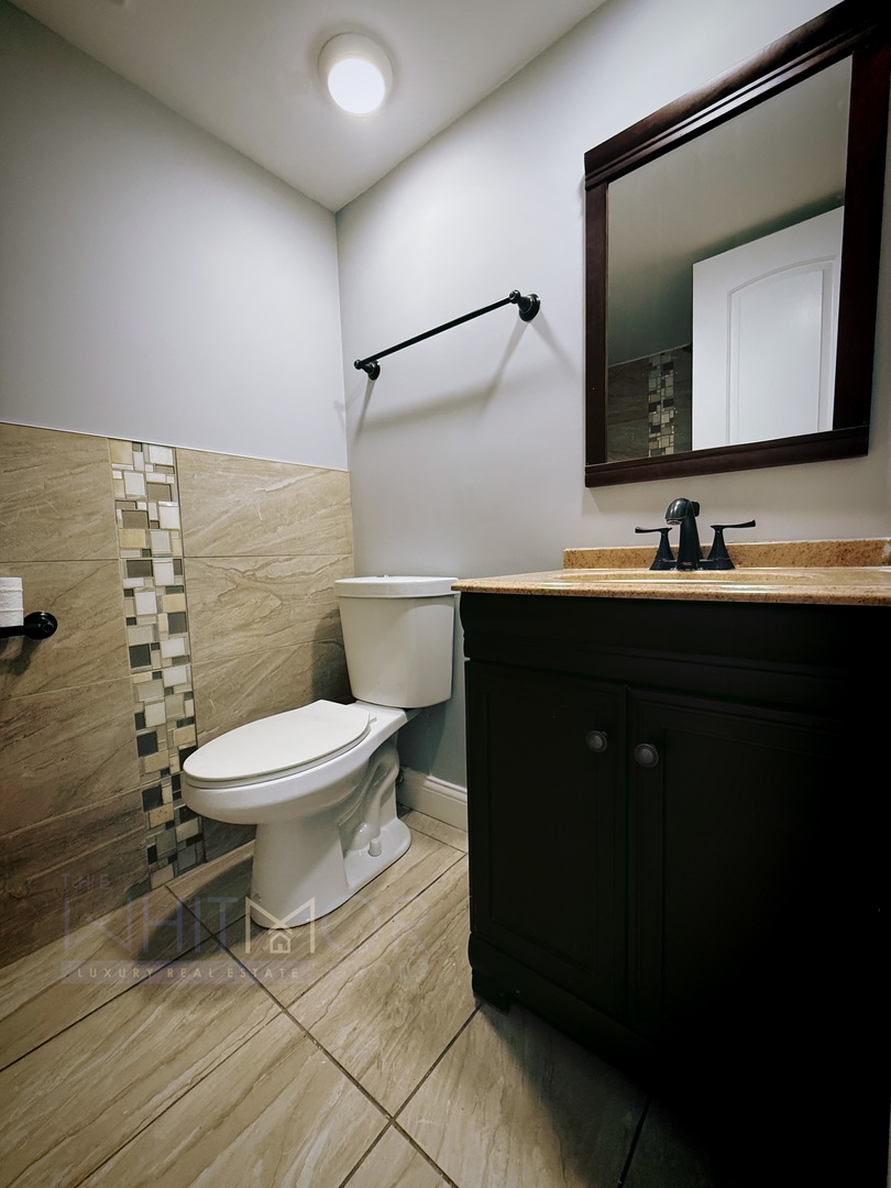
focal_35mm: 14
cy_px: 594
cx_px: 446
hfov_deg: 85.7
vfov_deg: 102.1
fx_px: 480
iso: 320
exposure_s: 1/60
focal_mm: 2.22
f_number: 2.2
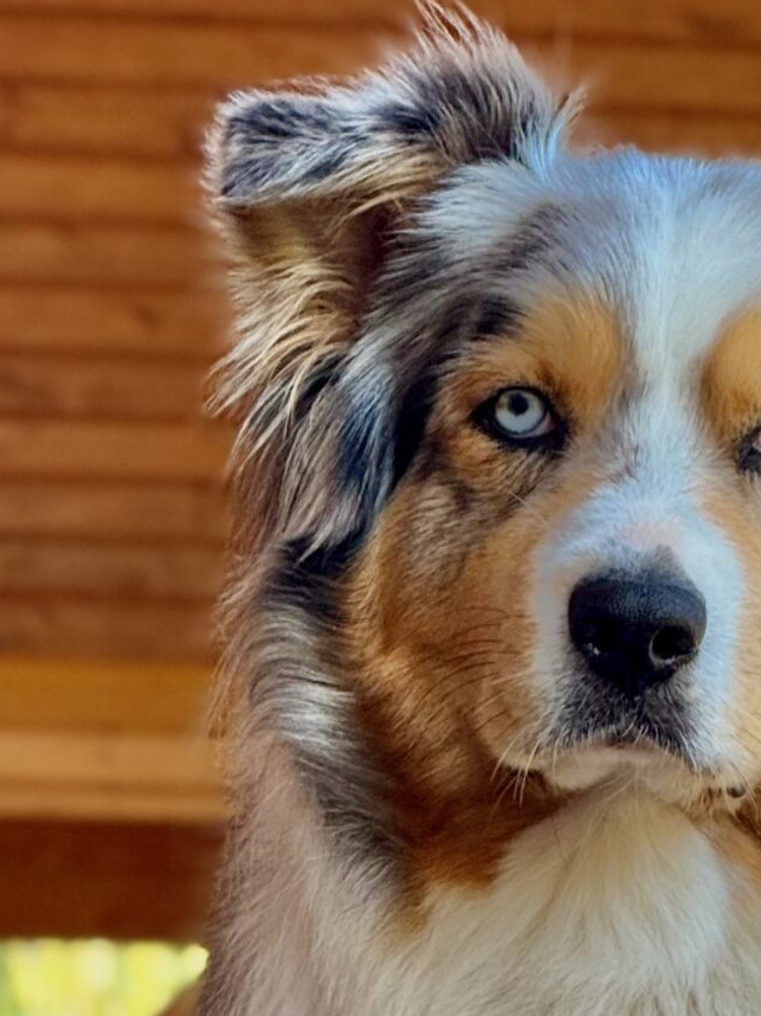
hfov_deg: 4.1
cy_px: 1240
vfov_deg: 5.5
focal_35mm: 358
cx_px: 582
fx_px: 10499
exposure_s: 1/99
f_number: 2.8
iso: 64
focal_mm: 15.66
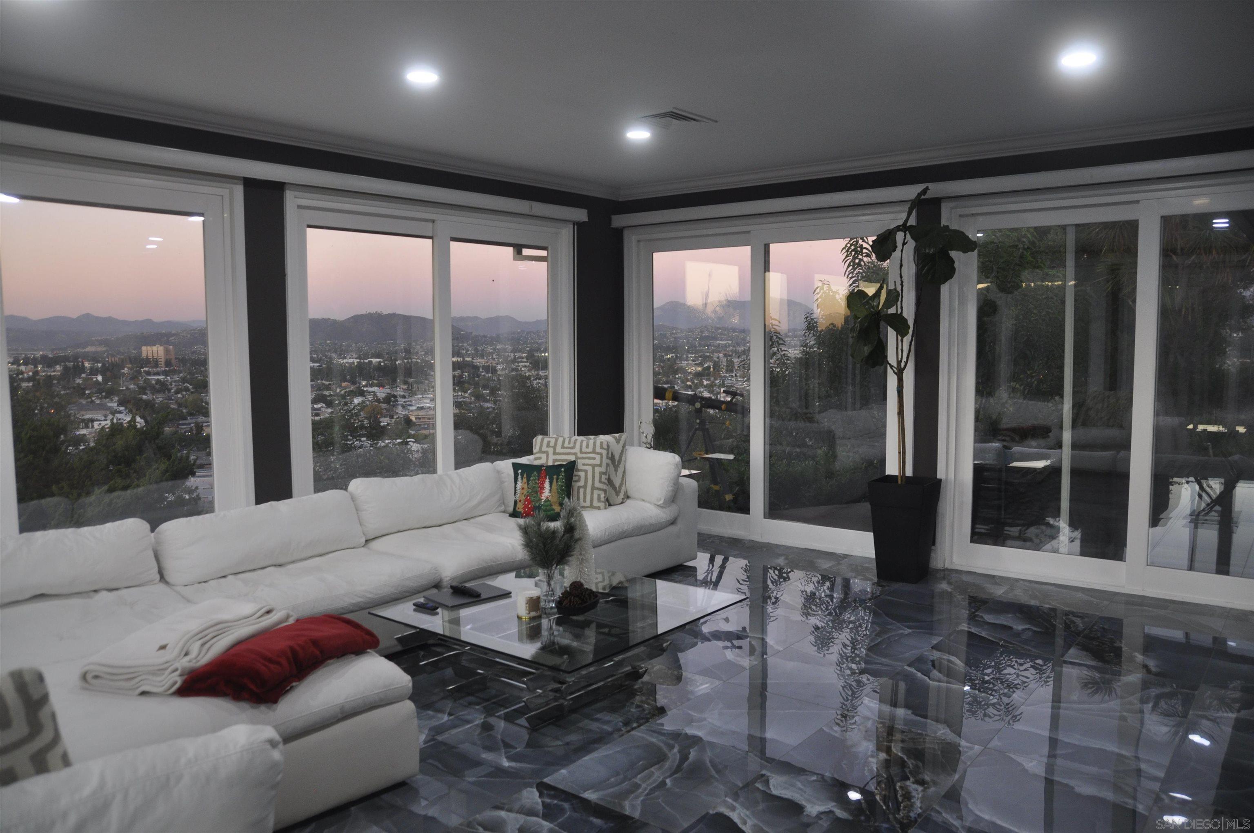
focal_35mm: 48
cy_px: 416
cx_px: 627
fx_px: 1670
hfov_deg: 41.2
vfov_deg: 28.0
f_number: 4
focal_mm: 32
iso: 450
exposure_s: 1/60
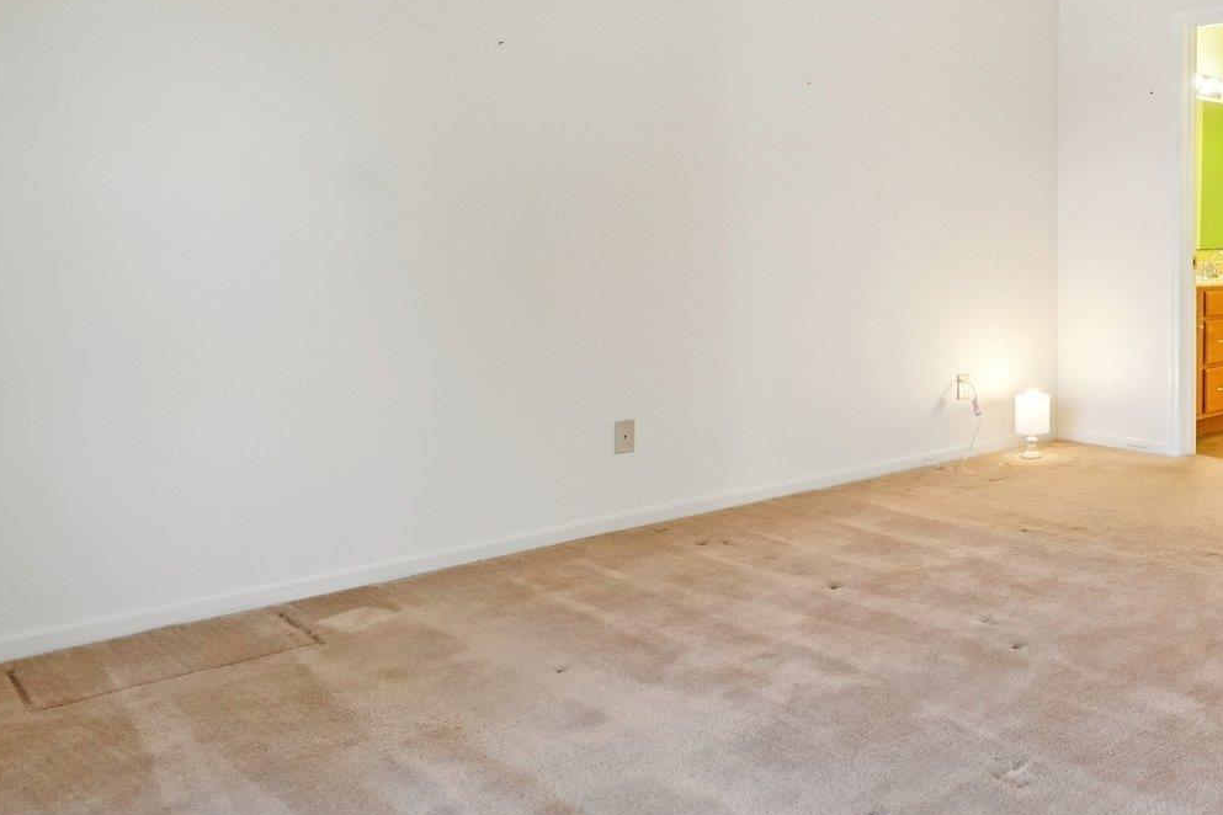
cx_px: 1127
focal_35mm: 33
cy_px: 233
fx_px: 1121
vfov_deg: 39.2
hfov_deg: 50.0
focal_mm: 16
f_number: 8
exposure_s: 1/30
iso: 1000
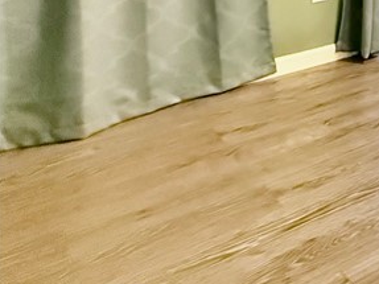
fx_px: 547
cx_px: 673
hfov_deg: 22.6
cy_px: -151
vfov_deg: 23.1
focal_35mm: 50
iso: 1250
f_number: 2.2
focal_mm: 2.22
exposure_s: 1/40
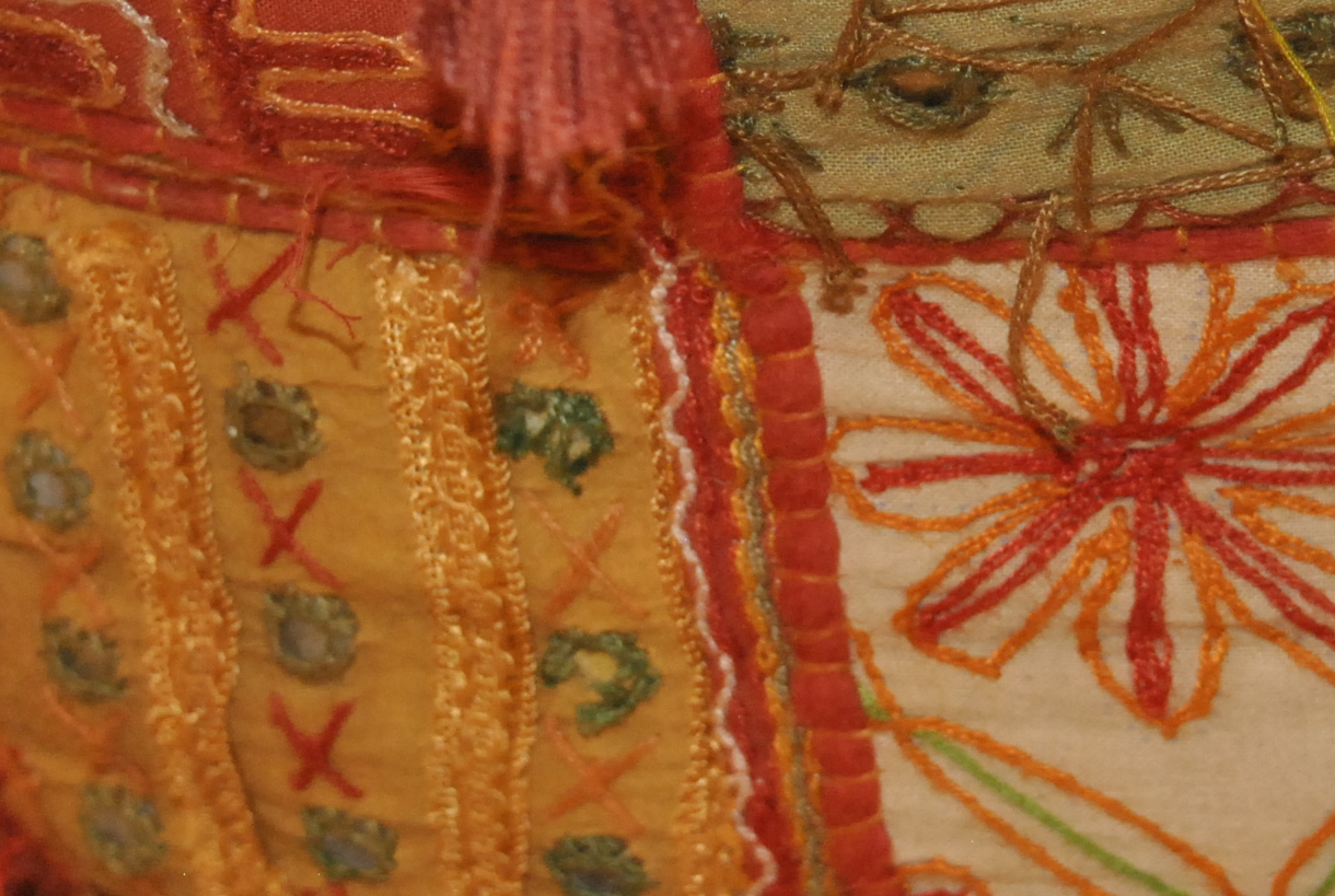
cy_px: 201
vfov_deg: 8.6
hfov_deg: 12.8
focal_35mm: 160
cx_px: 1014
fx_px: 5953
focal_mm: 45
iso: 800
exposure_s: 1/25
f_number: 5
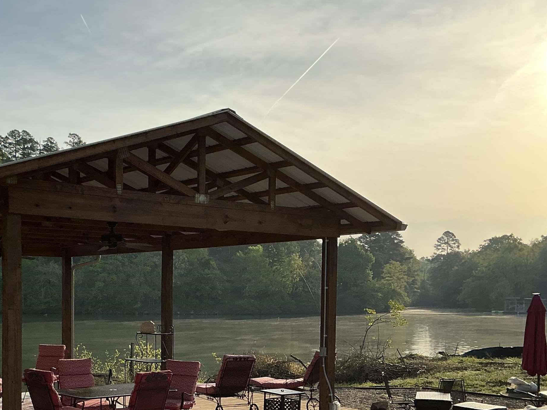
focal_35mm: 47
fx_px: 743
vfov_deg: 30.1
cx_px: 180
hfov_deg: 39.9
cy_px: 334
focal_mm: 3
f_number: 1.8
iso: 25
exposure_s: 1/2227
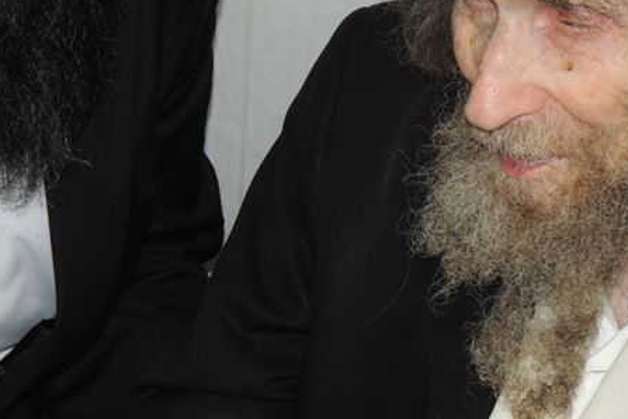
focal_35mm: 119
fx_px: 2076
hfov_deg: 17.2
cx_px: 332
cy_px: -87
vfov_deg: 11.3
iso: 200
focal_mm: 8.9
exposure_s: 1/40
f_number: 3.6
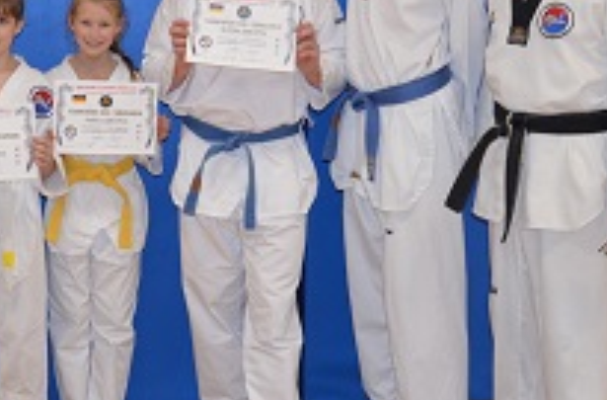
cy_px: -10
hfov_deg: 30.2
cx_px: 157
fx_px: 1109
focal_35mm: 66
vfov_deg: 19.8
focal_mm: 18
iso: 1100
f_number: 3.5
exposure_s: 1/60
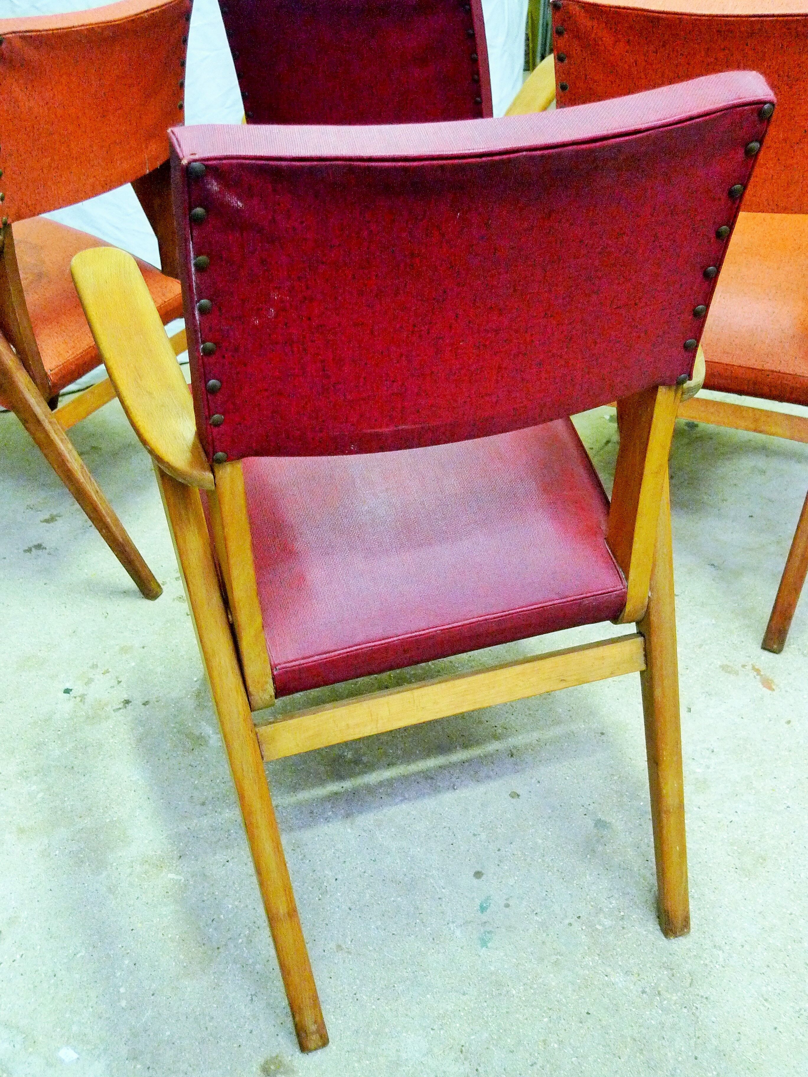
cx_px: 404
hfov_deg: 44.2
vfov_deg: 56.8
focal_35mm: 32
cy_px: 538
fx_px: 996
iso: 800
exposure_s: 1/40
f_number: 2.2
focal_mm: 6.8
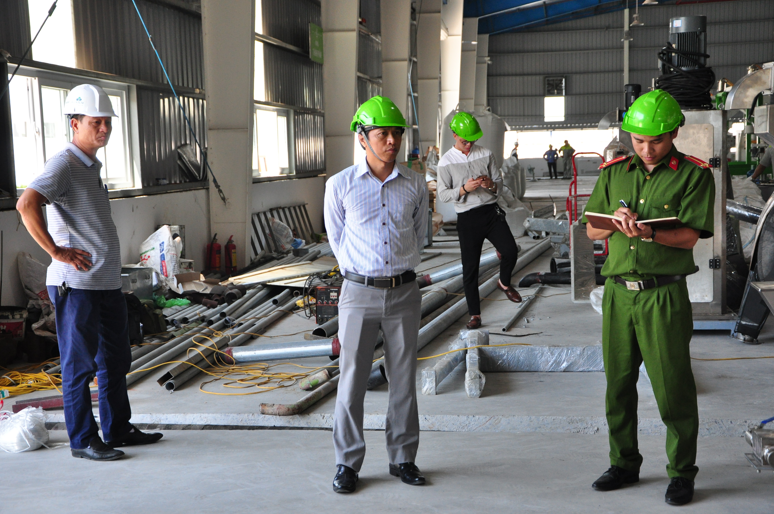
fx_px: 1310
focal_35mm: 61
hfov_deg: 32.9
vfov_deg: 22.2
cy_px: 259
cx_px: 393
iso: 800
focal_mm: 40
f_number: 5
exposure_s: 1/250
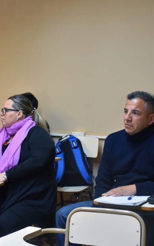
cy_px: 123
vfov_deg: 32.6
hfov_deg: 20.6
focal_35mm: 63
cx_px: 48
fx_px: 421
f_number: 4
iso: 800
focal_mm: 27
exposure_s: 1/60
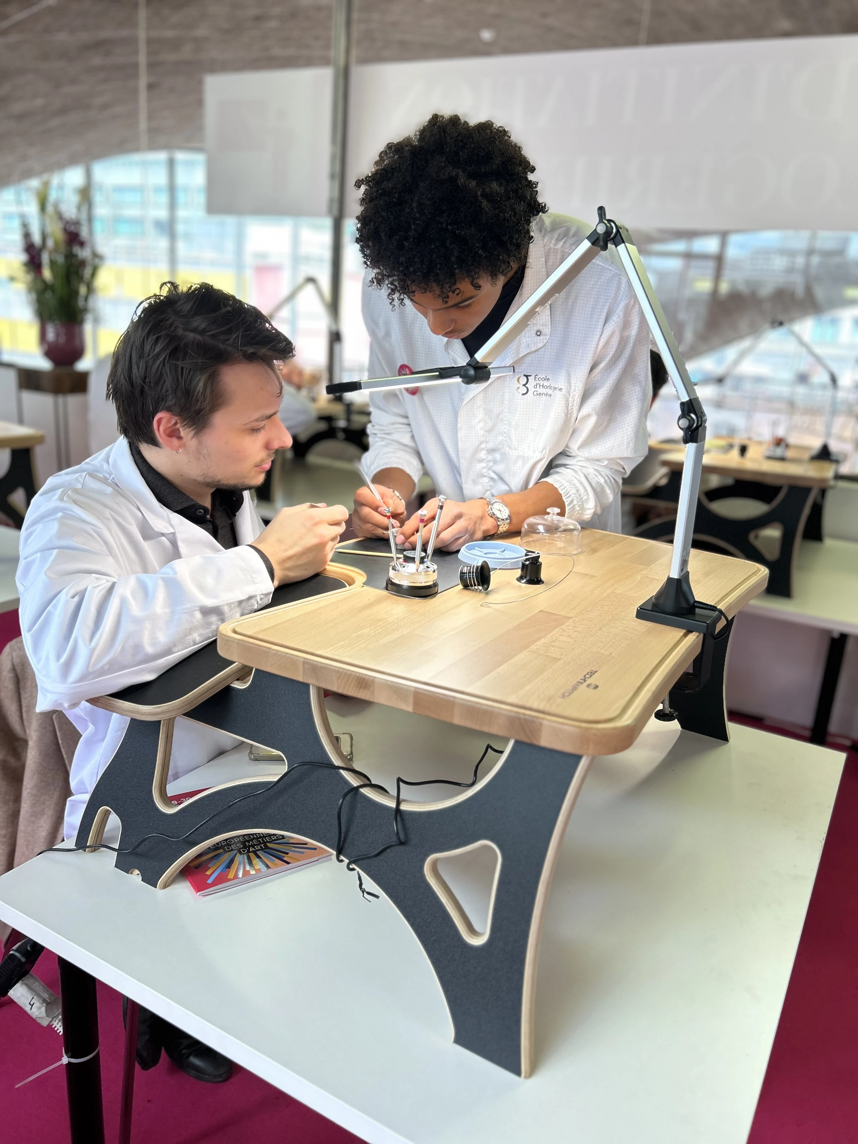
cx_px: 429
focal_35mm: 26
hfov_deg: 53.1
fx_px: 859
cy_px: 572
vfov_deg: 67.3
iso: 64
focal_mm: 5.7
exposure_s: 1/100
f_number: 1.5
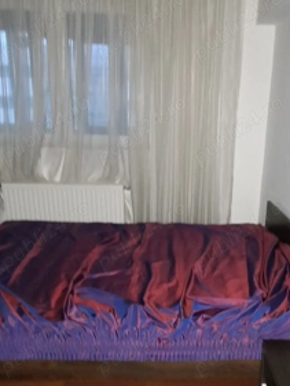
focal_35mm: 37
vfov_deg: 49.2
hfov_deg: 38.3
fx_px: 413
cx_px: 190
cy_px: 258
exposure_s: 1/20
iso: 1600
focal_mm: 3.98
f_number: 1.8
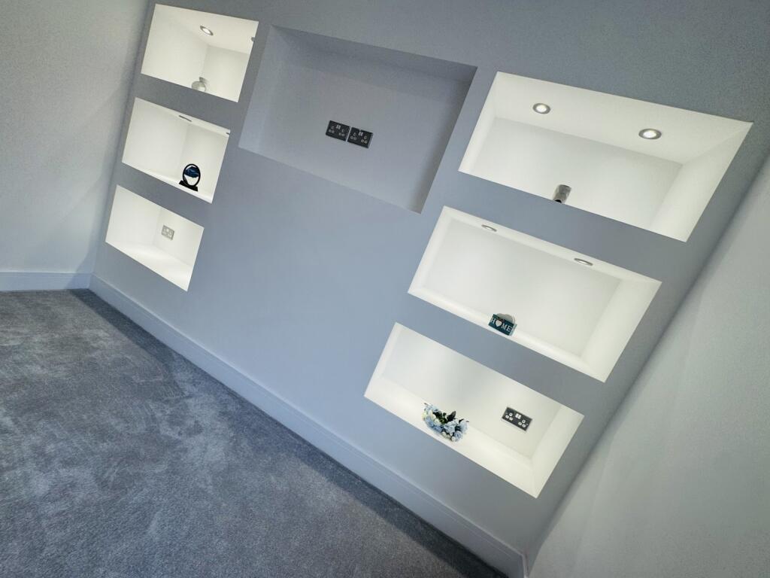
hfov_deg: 102.1
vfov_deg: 85.7
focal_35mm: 14
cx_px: 385
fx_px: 311
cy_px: 289
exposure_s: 1/217
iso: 40
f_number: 2.2
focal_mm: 2.22
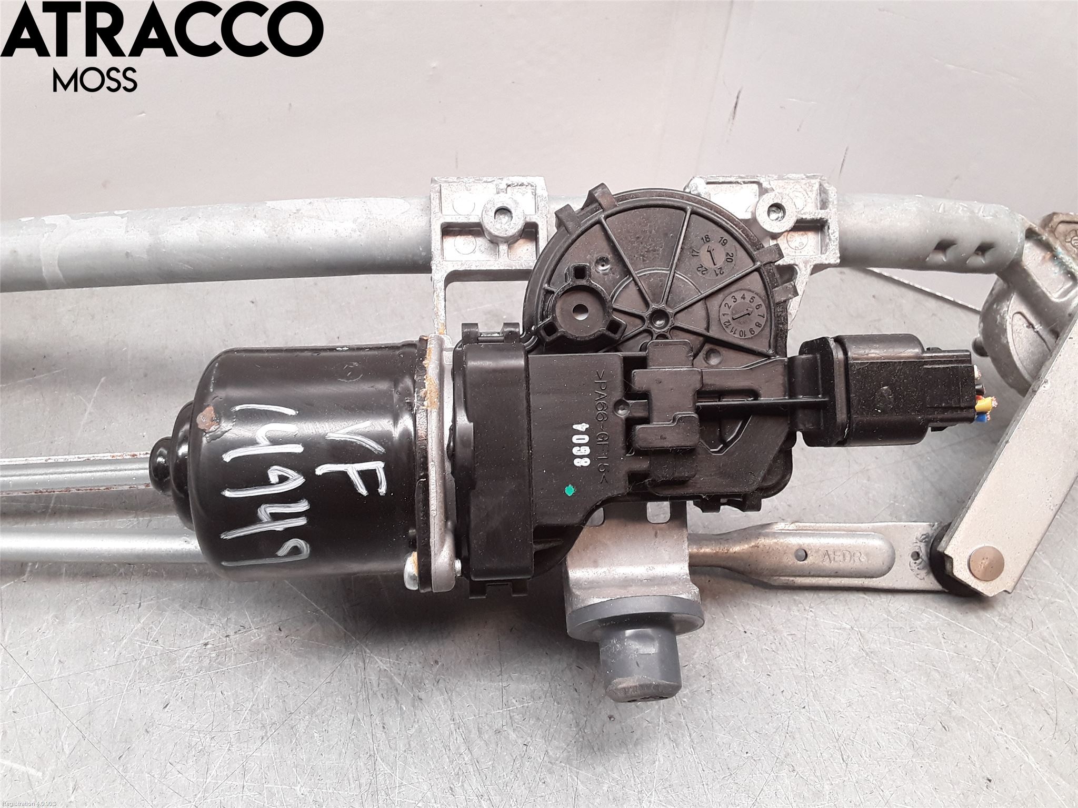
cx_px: 539
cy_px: 404
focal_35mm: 28
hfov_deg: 63.4
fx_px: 872
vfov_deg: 49.7
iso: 64
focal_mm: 2.91
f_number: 1.9
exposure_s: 1/50
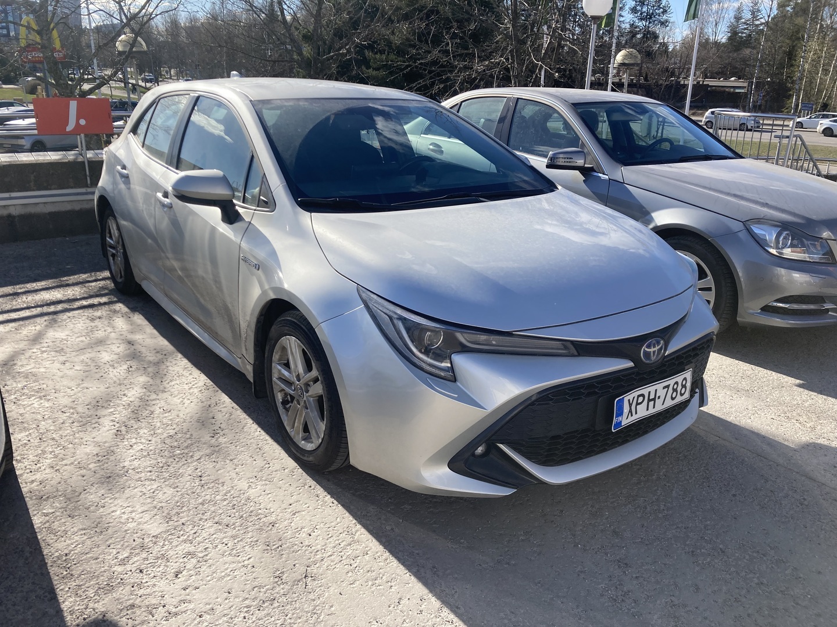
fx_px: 677
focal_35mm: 28
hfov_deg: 63.4
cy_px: 314
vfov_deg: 49.7
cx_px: 418
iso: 20
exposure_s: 1/1548
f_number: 1.8
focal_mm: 3.99
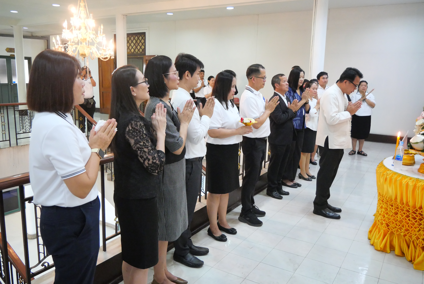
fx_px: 342
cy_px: 142
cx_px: 212
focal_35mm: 29
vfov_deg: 45.0
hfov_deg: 63.6
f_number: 3.6
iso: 3200
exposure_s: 1/30
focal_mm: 14
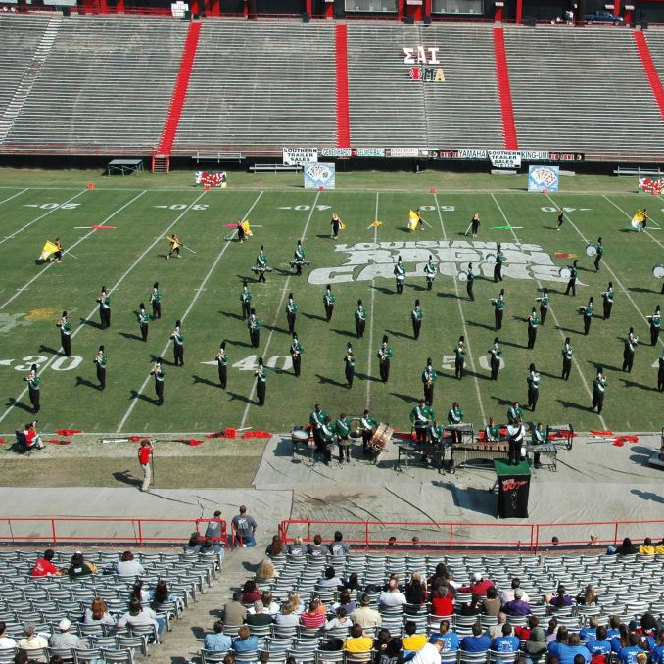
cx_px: 455
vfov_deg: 34.0
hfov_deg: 33.6
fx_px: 1085
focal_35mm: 50
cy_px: 332
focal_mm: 26
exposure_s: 1/320
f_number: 9
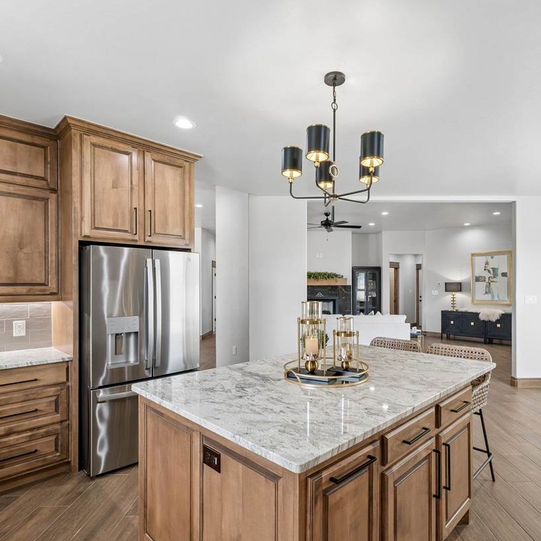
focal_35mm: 20
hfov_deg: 74.6
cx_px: 302
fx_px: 354
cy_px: 274
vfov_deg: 74.8
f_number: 7.1
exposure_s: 1/50
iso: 200
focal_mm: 10
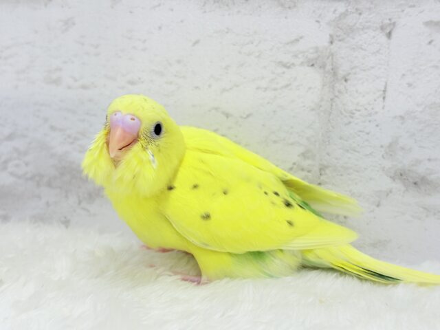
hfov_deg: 36.8
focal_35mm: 52
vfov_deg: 28.0
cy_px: 165
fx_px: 661
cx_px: 220
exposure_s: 1/50
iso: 32
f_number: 1.6
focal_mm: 5.96
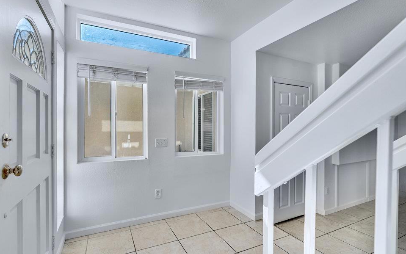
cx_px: 196
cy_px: 131
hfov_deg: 94.3
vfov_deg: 68.0
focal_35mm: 17
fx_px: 188
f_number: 5.6
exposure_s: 1/250
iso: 100
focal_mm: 16
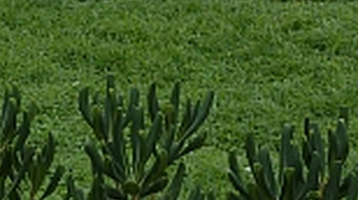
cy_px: -403
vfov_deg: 8.2
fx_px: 1175
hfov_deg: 17.3
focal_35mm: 124
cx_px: 170
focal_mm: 4.1
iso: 80
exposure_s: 1/400
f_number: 4
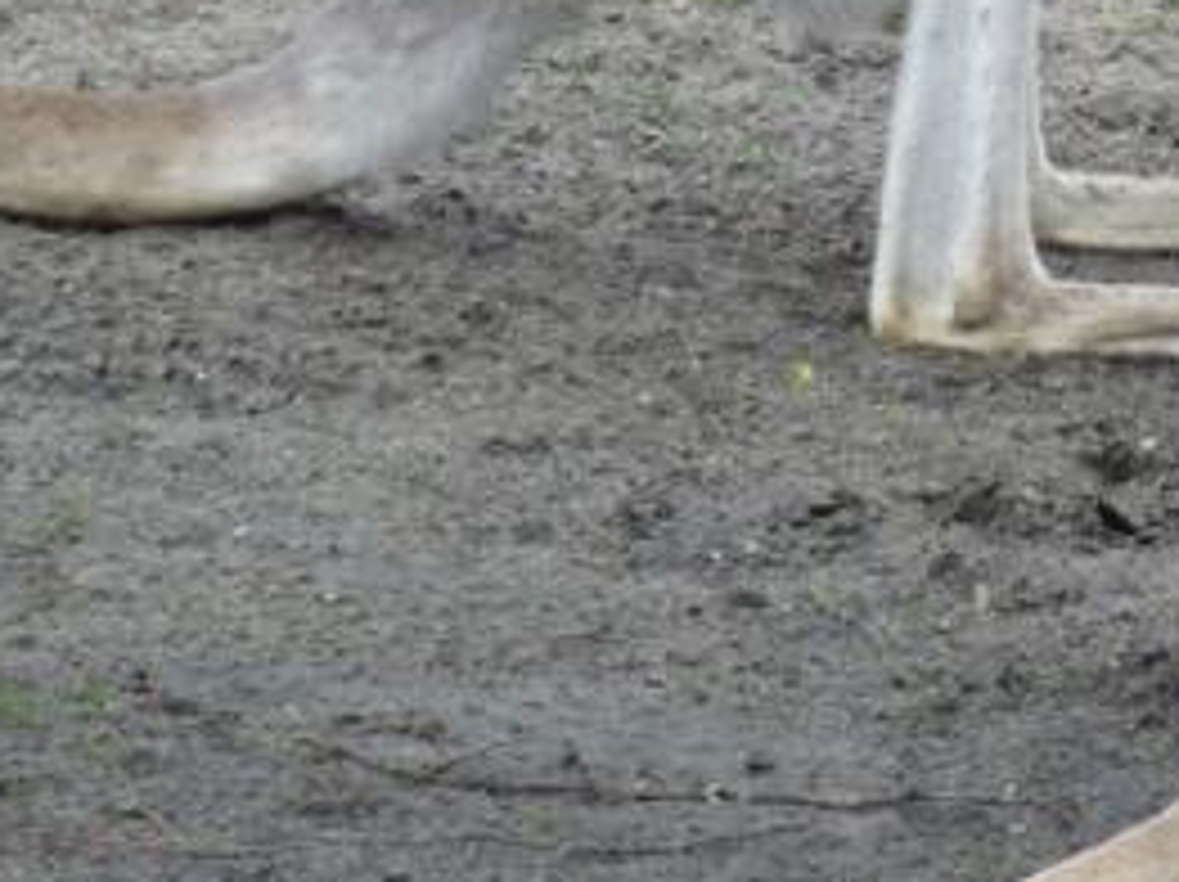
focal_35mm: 850
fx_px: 28924
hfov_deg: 2.3
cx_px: 1602
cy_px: -220
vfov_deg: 1.7
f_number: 3.7
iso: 100
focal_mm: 49.3
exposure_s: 1/60
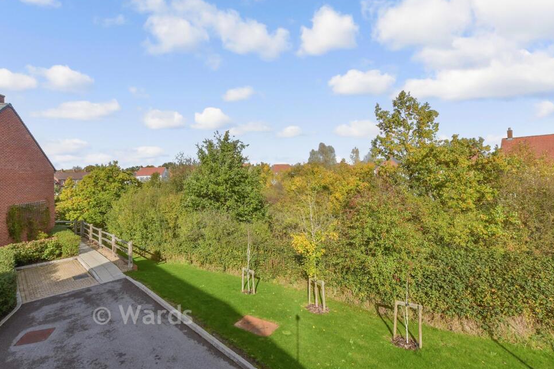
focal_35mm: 16
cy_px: 180
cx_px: 285
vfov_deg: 73.7
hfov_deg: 96.7
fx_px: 246
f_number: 16
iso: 160
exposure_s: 1/80
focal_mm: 10
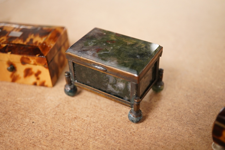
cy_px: 75
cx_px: 112
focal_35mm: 45
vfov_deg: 29.9
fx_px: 281
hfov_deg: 43.6
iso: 2500
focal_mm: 30
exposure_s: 1/160
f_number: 4.5
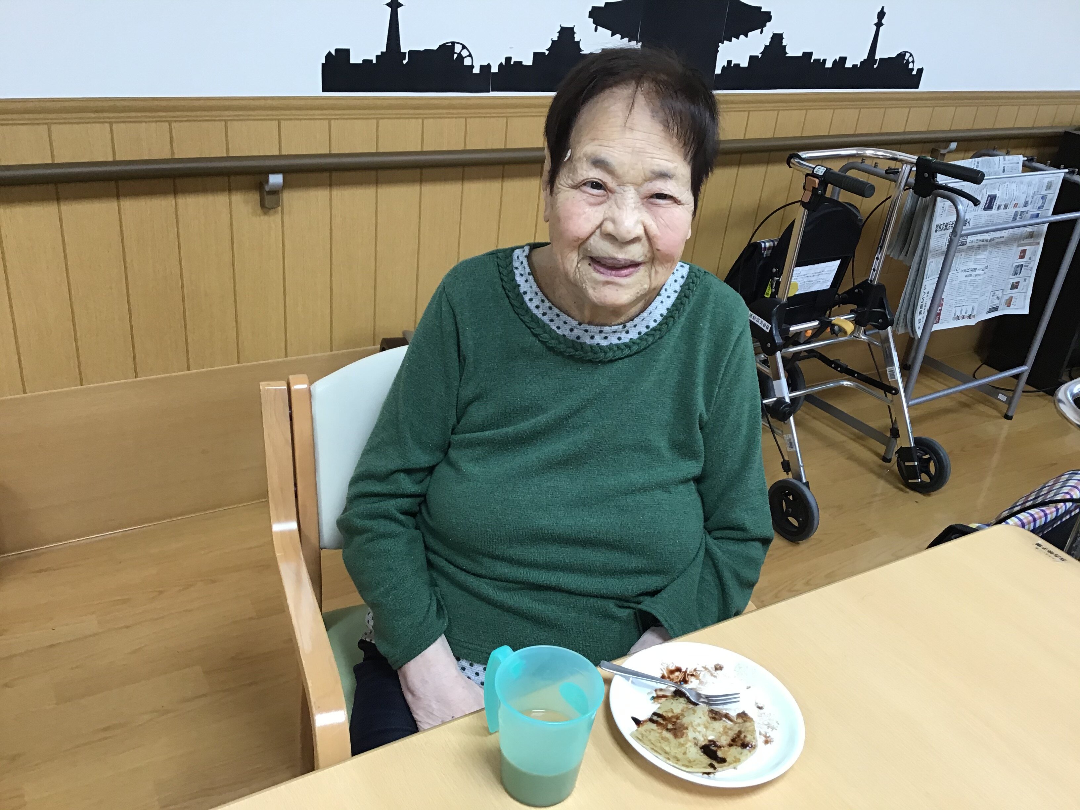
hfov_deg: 58.4
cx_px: 540
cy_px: 405
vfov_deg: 45.4
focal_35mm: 31
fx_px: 967
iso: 50
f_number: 2.4
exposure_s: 1/30
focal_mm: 3.3
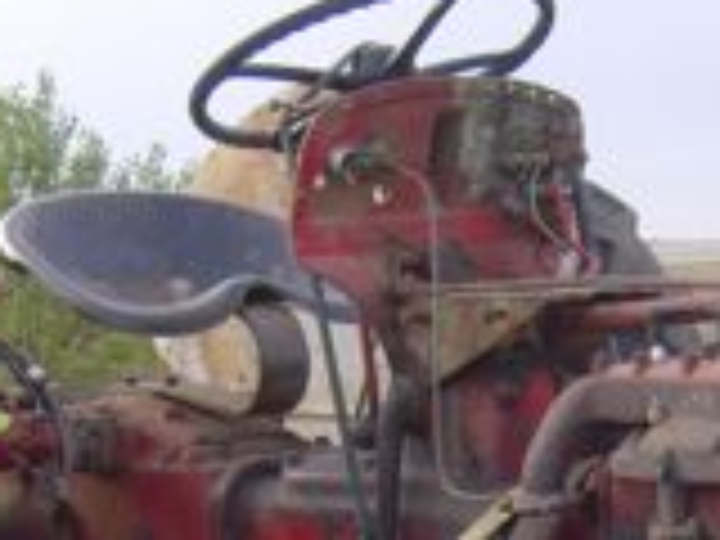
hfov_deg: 13.2
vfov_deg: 9.8
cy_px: 760
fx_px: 3078
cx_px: 657
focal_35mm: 148
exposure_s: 1/125
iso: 200
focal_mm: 6.5
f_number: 3
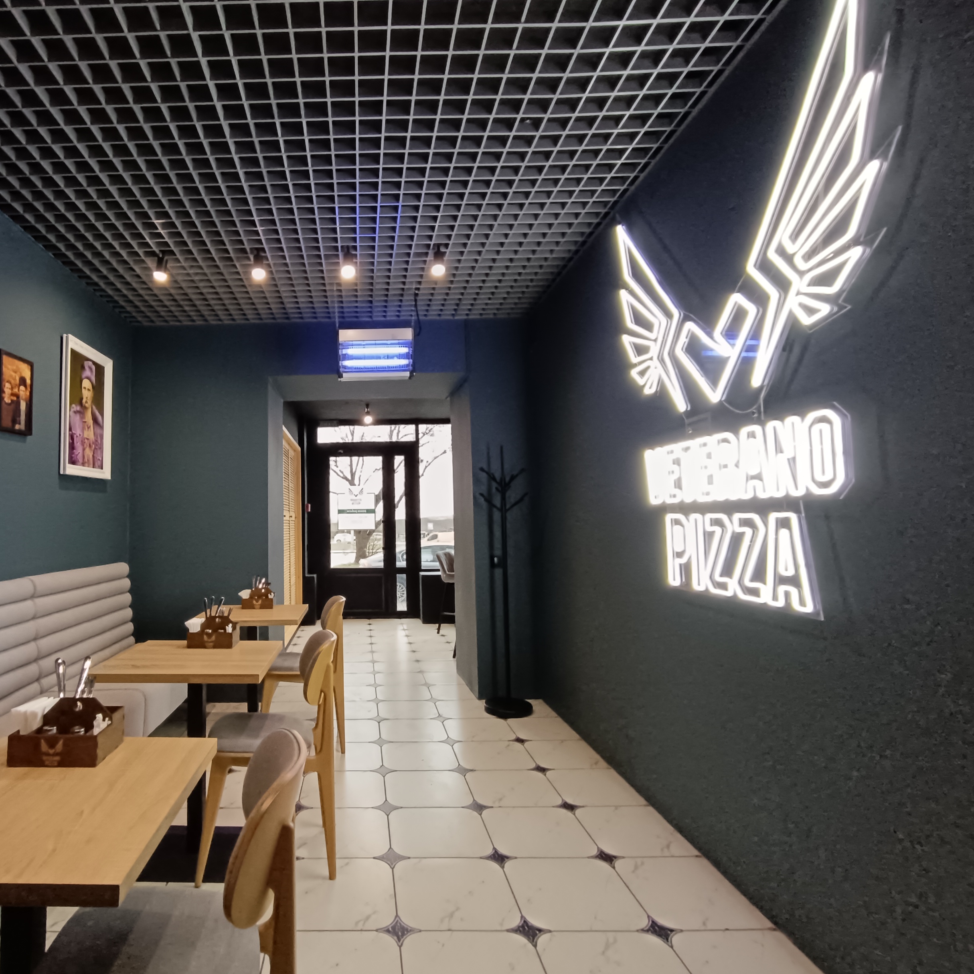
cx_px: 351
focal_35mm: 19
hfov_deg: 76.0
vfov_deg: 77.7
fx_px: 605
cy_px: 488
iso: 441
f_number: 2.2
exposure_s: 1/50
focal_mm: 1.66
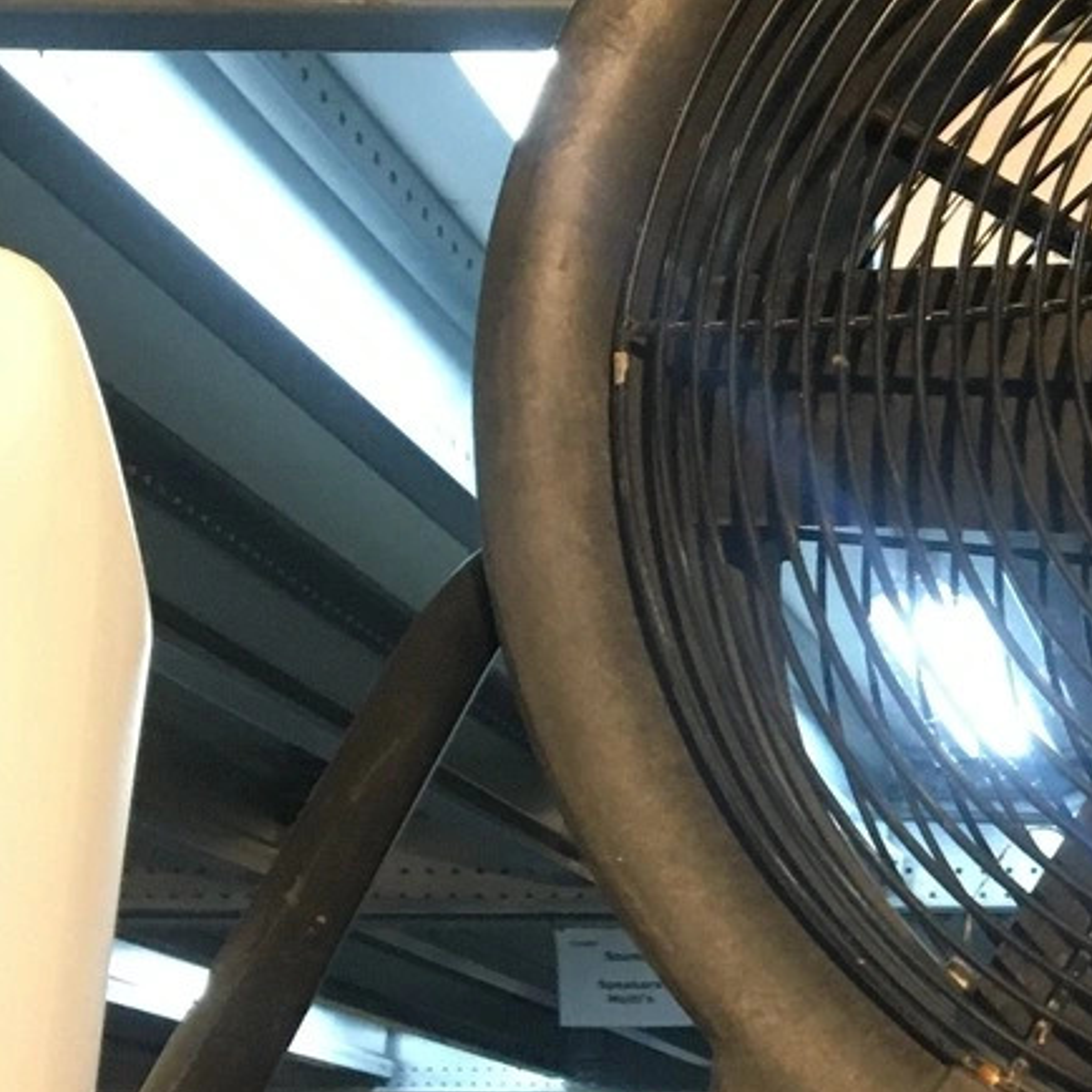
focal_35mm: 85
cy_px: 551
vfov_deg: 20.4
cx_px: 1366
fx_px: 3034
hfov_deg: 19.1
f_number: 2.2
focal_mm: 4.15
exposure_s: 1/25
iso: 200
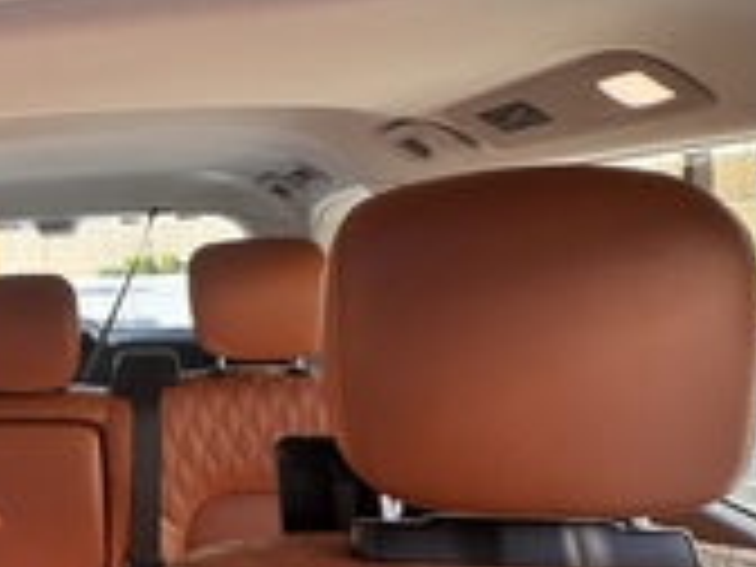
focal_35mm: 38
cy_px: 295
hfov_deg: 39.1
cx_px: -97
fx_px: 830
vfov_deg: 37.7
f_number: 2.2
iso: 40
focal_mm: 2.22
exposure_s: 1/142
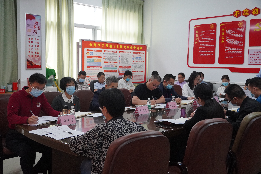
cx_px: 130
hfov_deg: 47.9
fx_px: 294
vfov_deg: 33.0
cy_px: 87
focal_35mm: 40
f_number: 4.5
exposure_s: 1/160
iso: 2000
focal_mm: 27
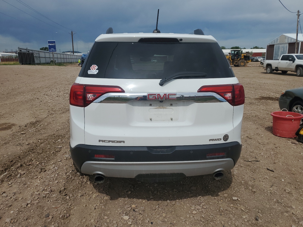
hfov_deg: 67.3
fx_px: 228
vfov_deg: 53.1
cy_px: 114
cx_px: 152
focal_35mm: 26
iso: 50
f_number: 1.5
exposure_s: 1/10000
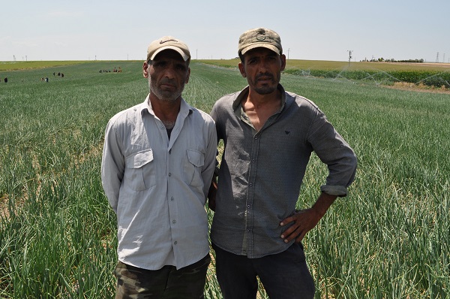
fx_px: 412
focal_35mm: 33
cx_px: 225
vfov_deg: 39.8
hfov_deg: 57.3
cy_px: 150
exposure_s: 1/320
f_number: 9
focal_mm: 22
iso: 200
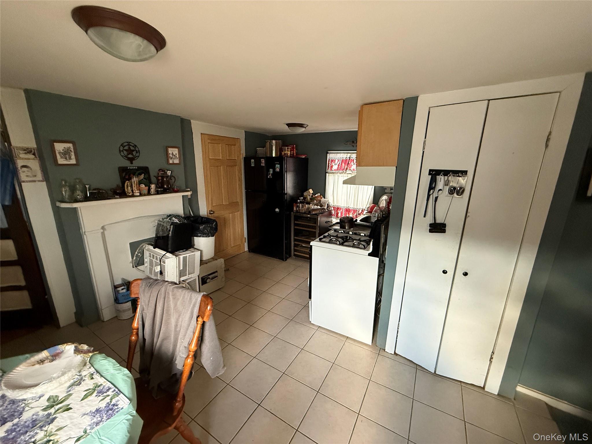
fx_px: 239
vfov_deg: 85.7
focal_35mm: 14
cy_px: 222
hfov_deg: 102.1
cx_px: 296
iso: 640
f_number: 2.2
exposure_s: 1/60
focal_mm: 2.22
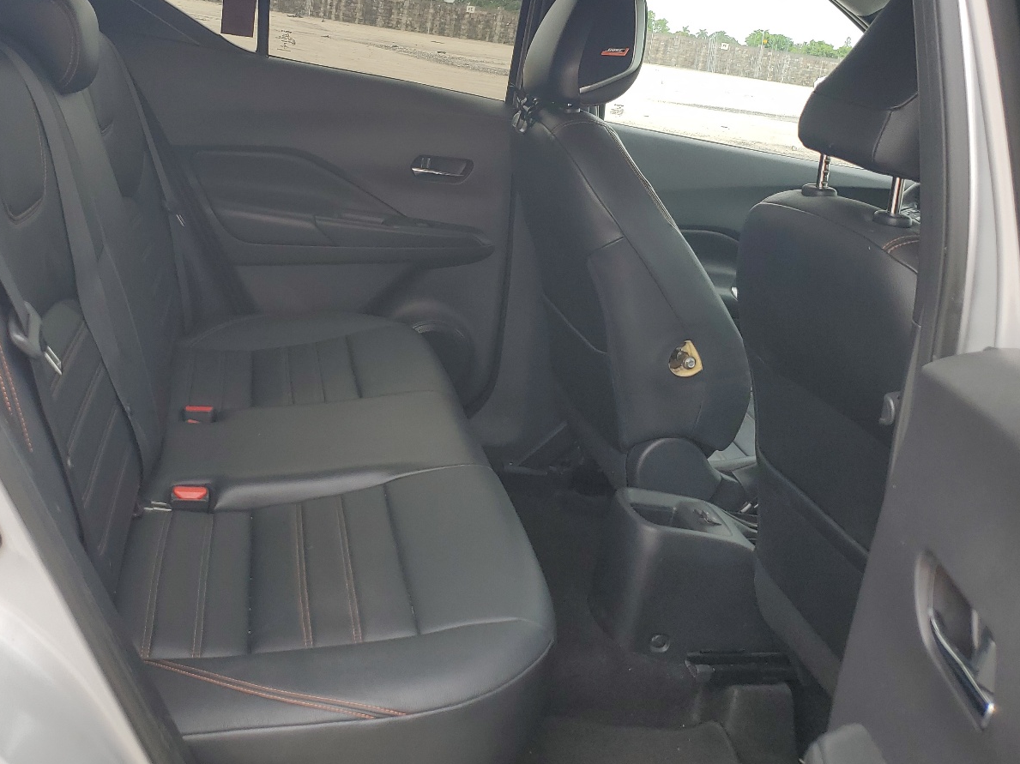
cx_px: 406
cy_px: 267
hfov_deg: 52.3
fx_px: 1031
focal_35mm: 35
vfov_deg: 40.3
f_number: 1.5
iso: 50
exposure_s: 1/714
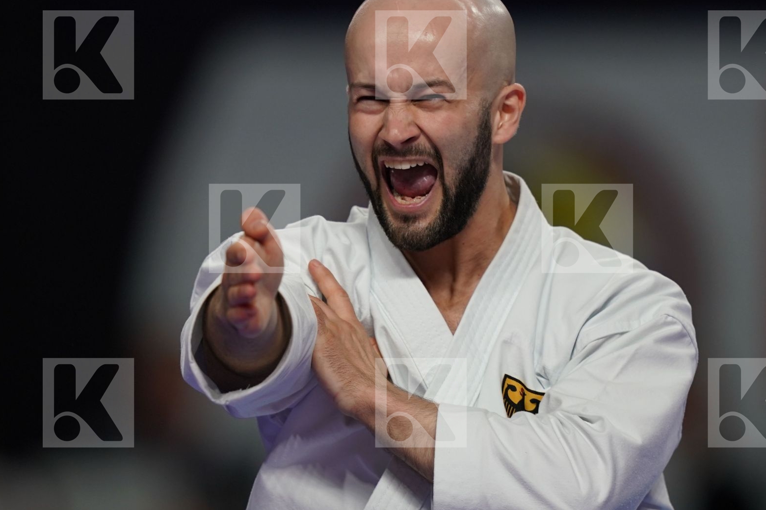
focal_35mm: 692
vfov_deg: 2.0
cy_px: 229
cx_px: 421
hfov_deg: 3.0
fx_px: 14720
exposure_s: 1/500
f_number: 2.8
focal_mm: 400
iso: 500
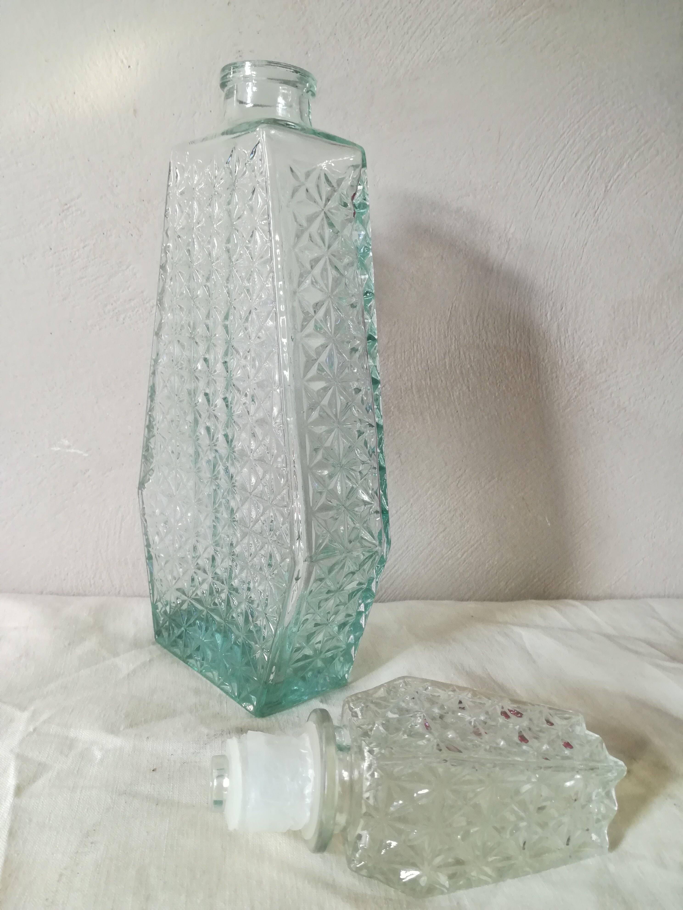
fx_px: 684
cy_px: 455
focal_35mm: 26
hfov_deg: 53.1
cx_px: 342
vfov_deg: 67.3
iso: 200
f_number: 2.2
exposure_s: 1/33.3
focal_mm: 3.83
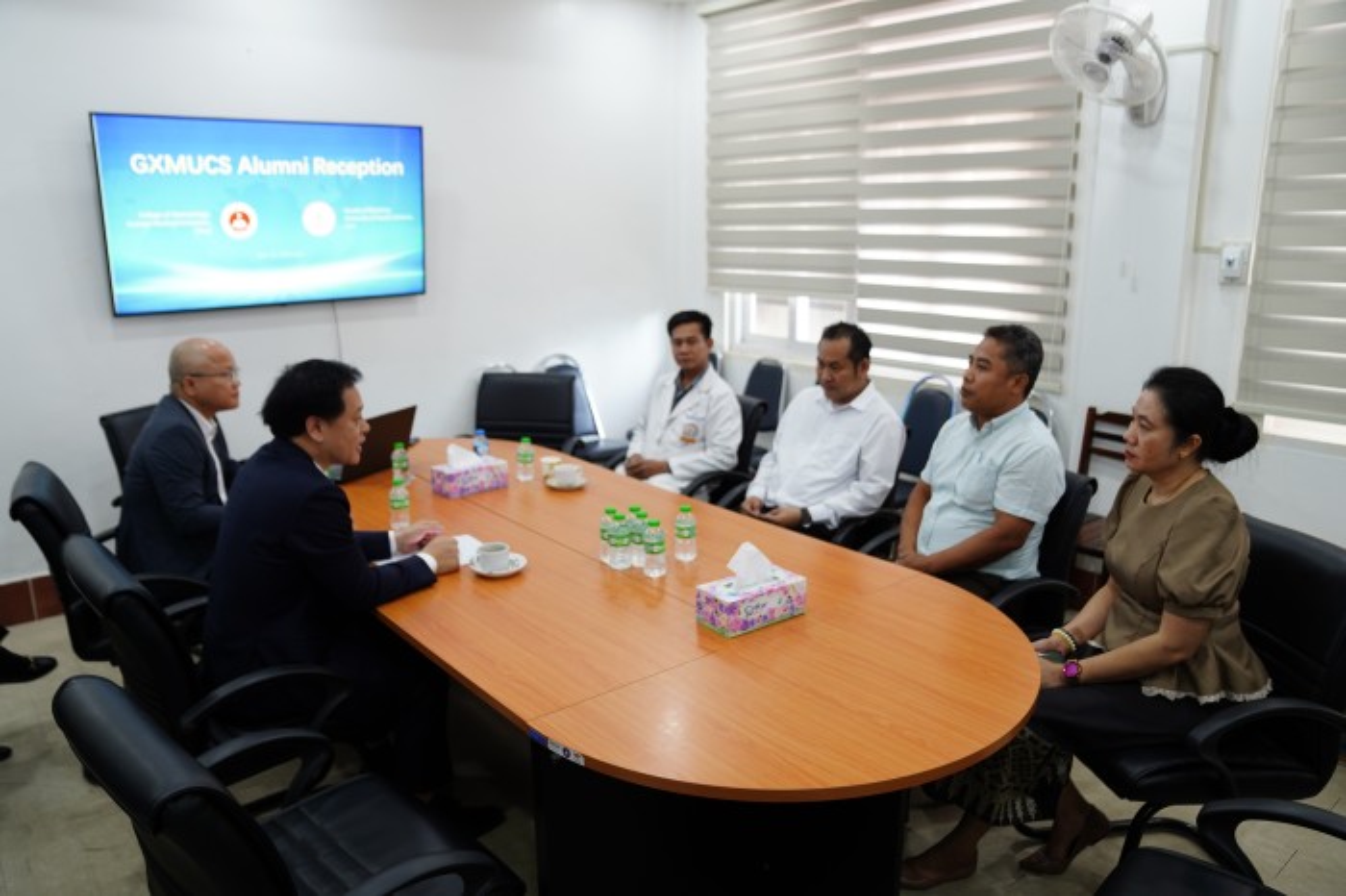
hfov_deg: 71.5
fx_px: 934
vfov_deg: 51.2
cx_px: 673
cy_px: 448
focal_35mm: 25
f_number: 2.8
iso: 500
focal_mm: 25
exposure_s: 1/30
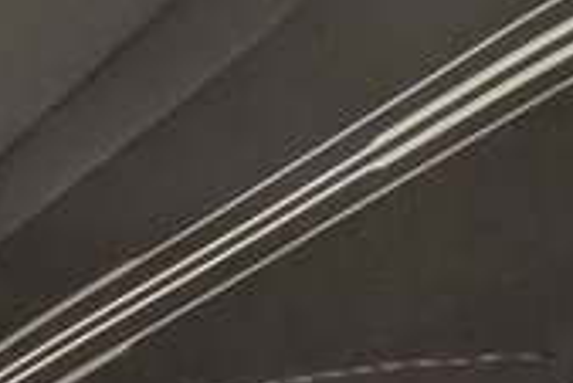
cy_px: -356
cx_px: -1044
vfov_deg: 13.6
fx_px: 1402
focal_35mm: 88
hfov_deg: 12.4
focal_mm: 1.83
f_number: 2.2
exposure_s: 1/33.3
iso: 66
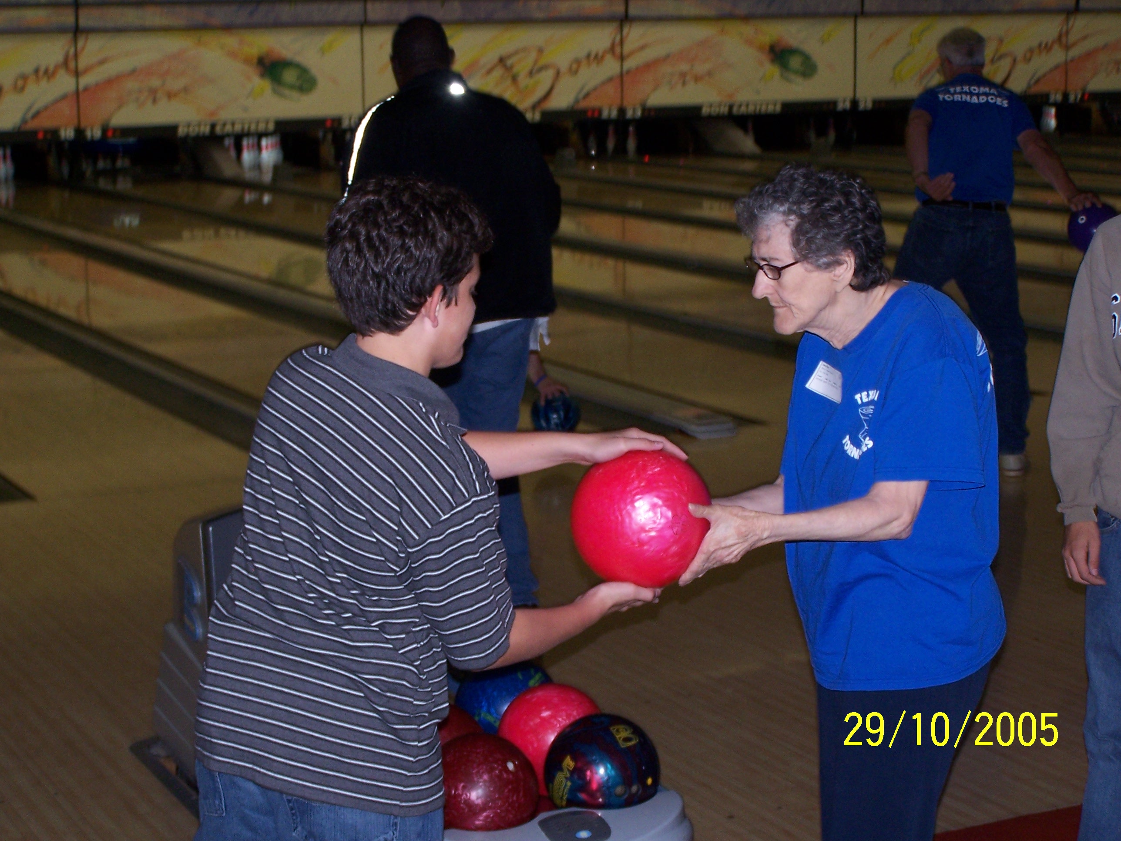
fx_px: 2429
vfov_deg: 19.6
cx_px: 560
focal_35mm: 75
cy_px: 420
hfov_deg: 26.0
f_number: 3.2
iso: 140
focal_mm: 12.4
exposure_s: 1/80
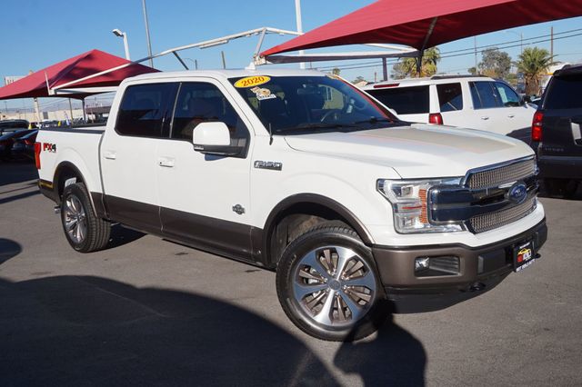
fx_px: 557
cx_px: 291
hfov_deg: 55.1
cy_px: 194
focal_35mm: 34
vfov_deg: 38.3
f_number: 11
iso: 100
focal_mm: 23
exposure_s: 1/200
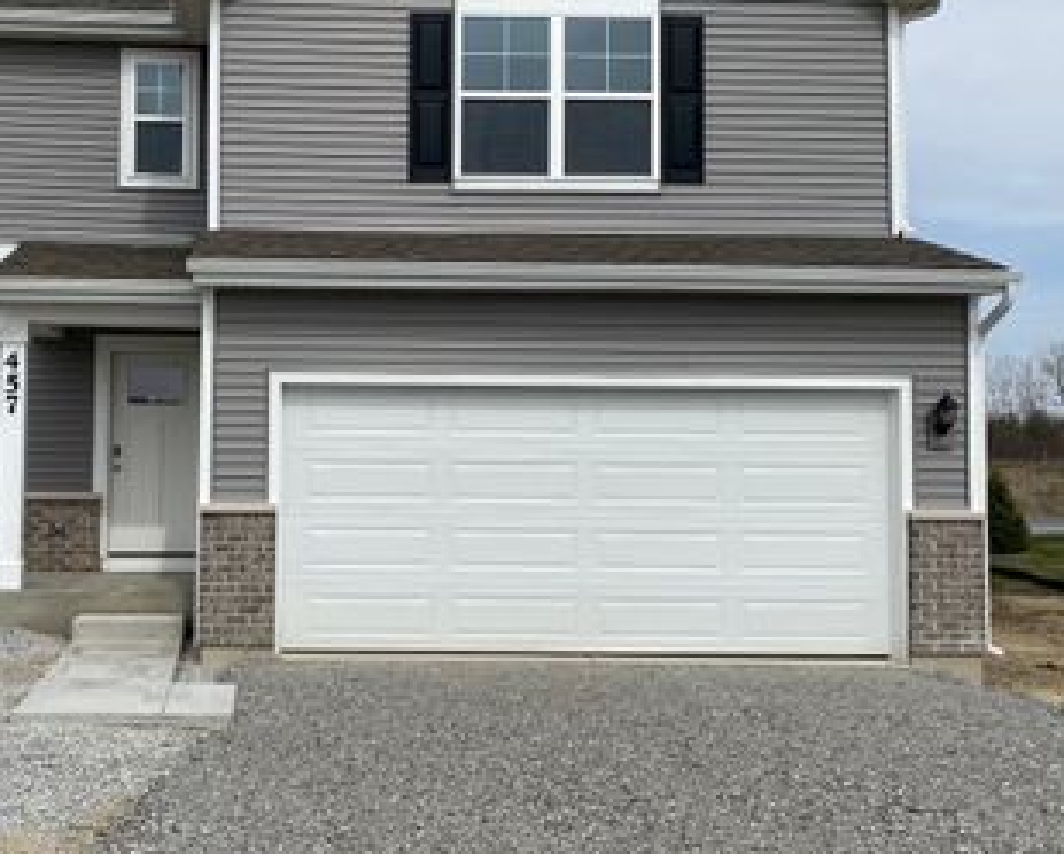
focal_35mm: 41
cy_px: 394
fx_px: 1293
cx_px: 310
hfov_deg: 43.7
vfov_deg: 36.5
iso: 32
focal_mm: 4.25
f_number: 1.8
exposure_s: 1/5236
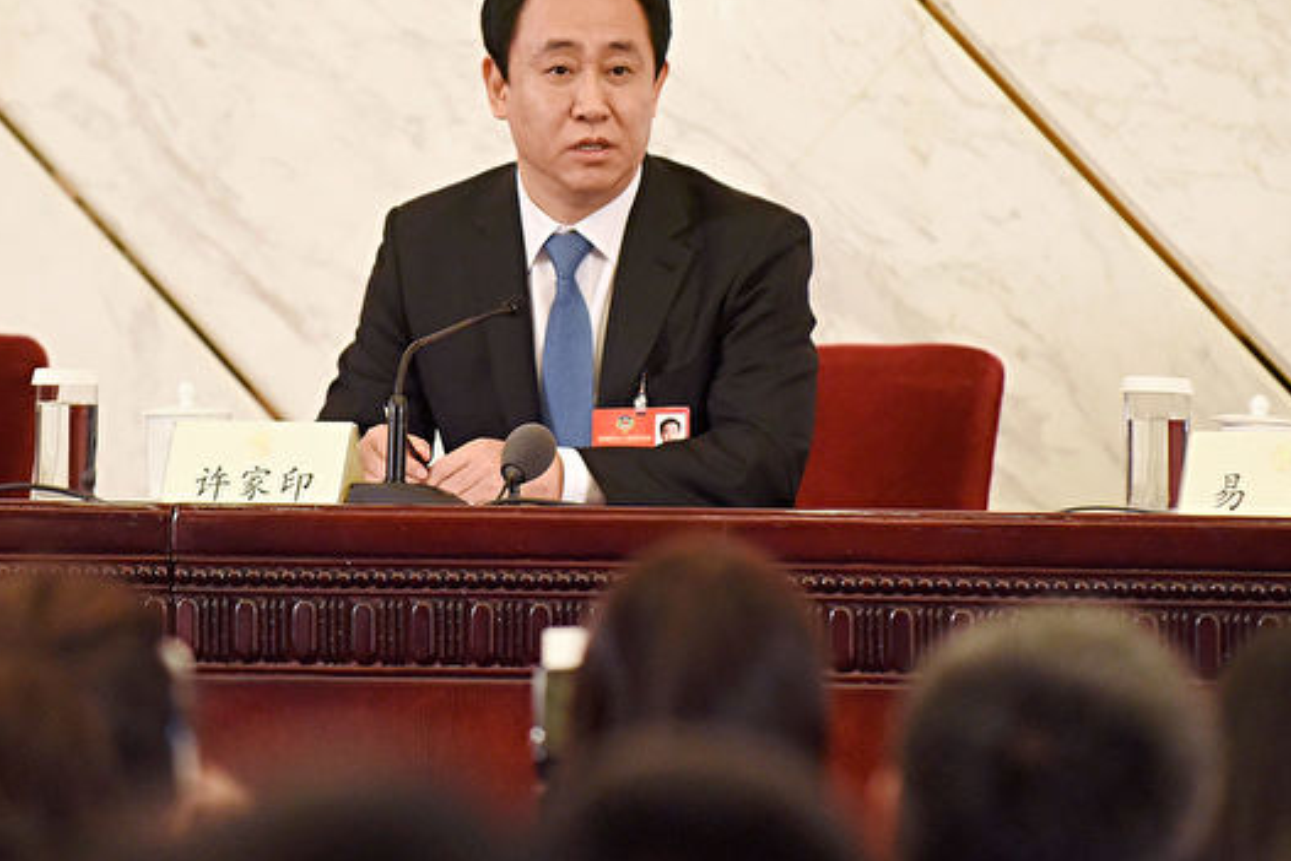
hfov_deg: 12.0
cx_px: 697
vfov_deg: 8.0
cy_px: 373
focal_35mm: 171
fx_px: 6134
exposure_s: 1/400
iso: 3200
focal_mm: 150
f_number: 3.5
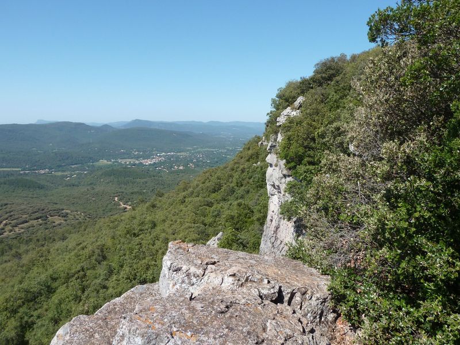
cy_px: 172
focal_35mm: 25
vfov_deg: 54.9
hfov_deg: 69.4
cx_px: 230
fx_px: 332
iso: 80
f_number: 4.5
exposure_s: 1/400
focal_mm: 4.1
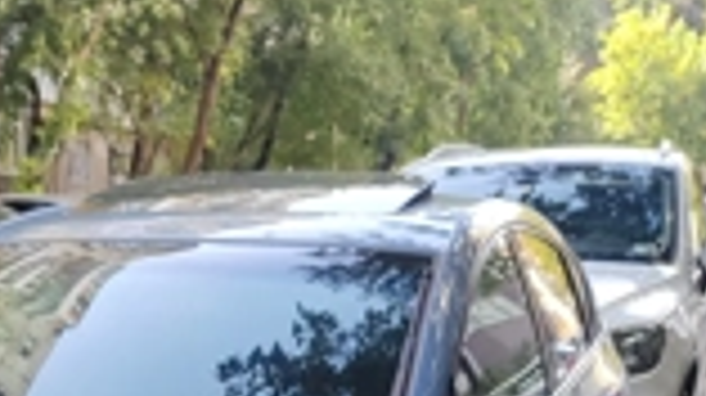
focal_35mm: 75
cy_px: 842
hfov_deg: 27.3
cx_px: 81
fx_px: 1403
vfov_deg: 13.3
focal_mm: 5.52
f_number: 1.9
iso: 100
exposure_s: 1/170
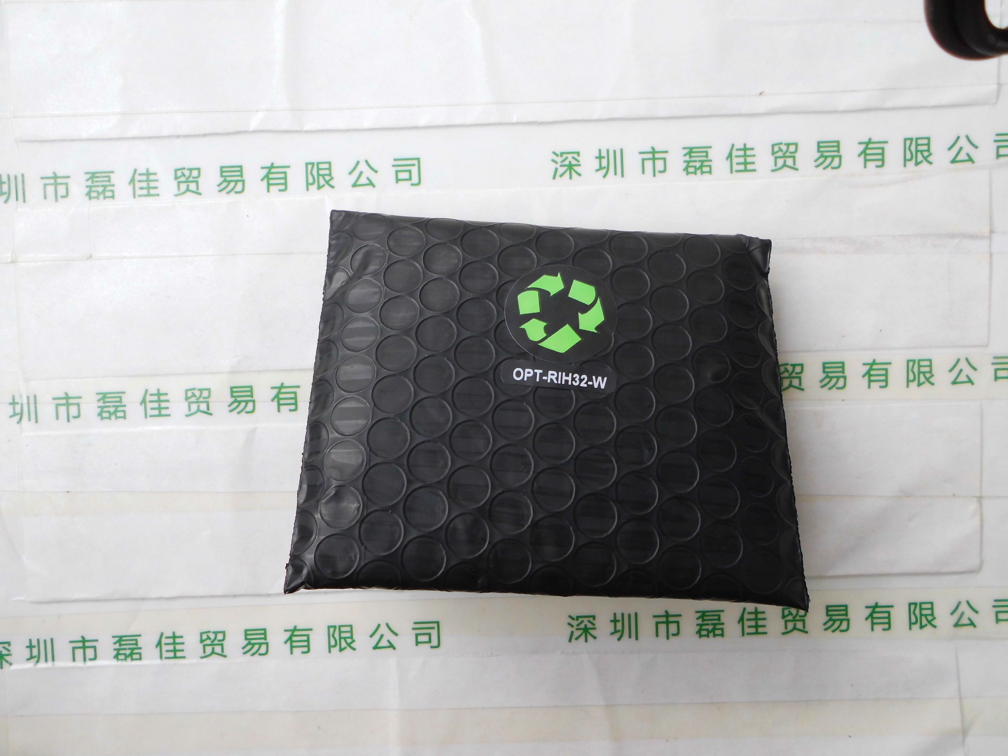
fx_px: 903
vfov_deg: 45.4
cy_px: 378
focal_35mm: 31
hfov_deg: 58.4
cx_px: 504
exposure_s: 1/234
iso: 100
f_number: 8.8
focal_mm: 5.5
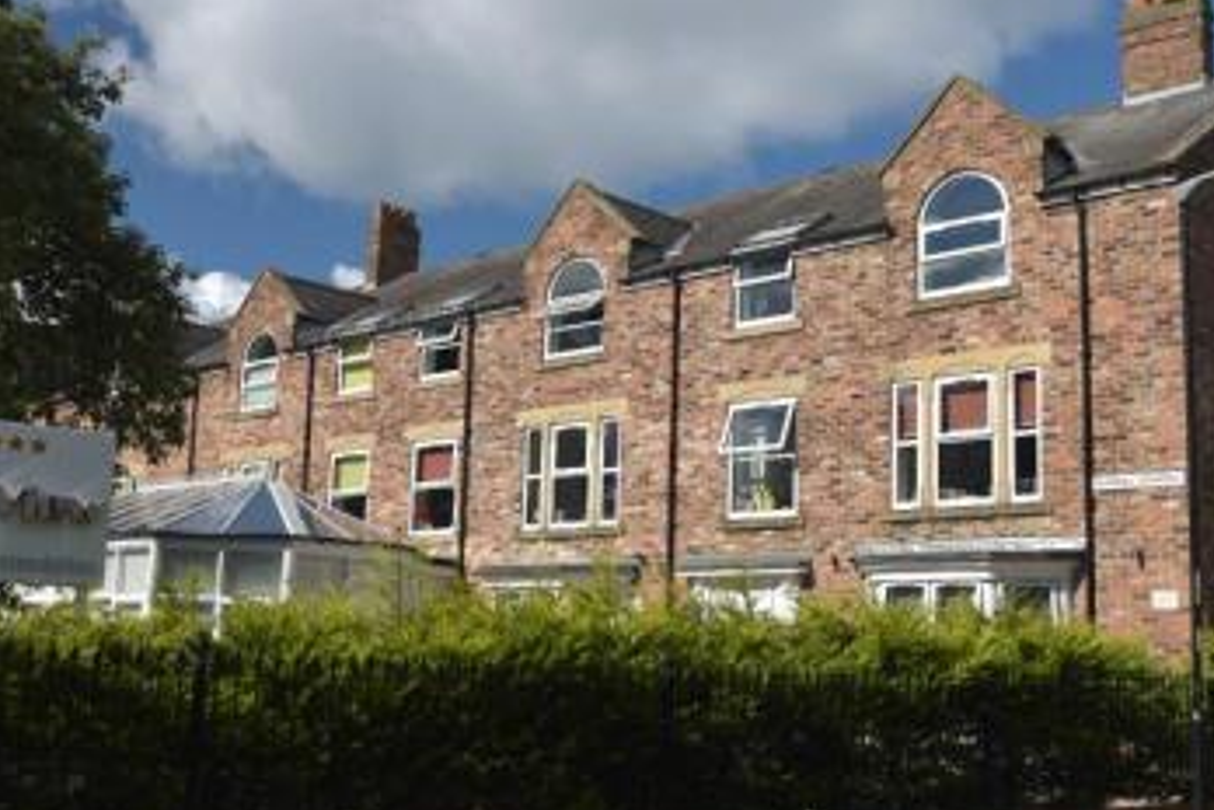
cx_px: 680
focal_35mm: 41
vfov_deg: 32.6
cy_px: 407
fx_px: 1383
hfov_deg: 47.3
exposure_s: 1/1250
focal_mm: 20
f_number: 4
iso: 250
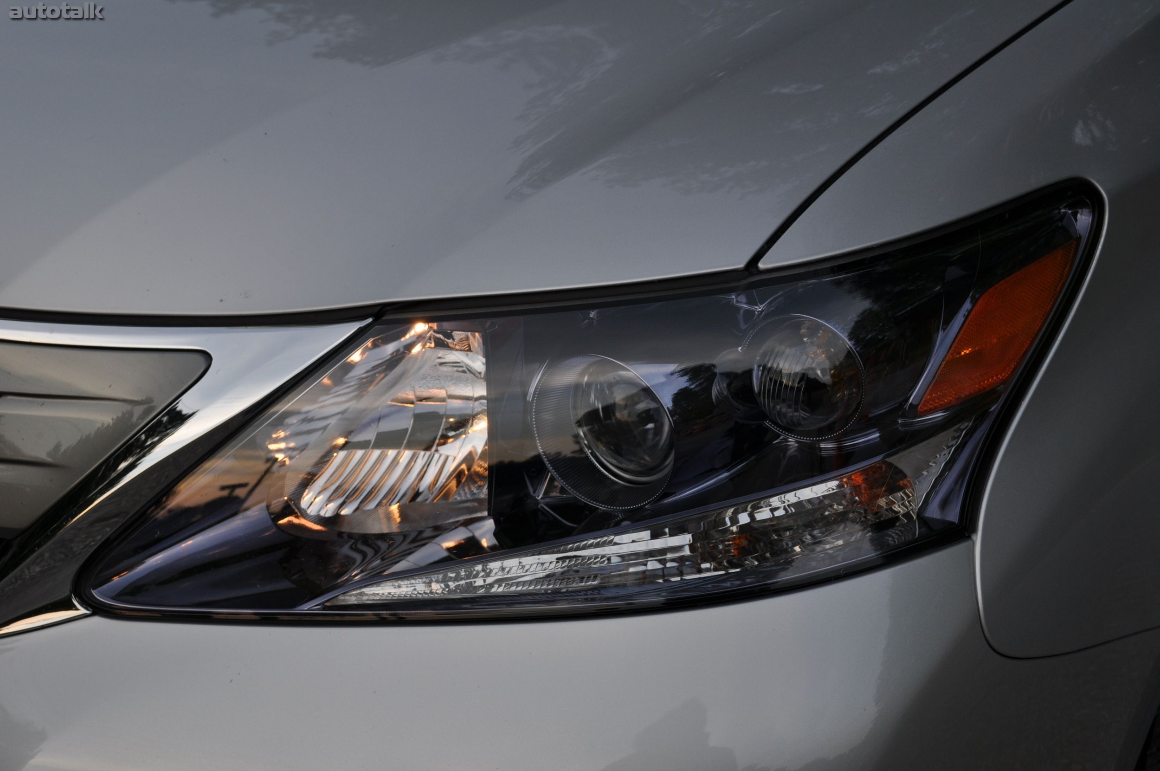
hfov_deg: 43.6
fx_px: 1448
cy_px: 386
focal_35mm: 45
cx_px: 580
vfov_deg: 29.8
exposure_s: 1/200
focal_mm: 30
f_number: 7.1
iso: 200
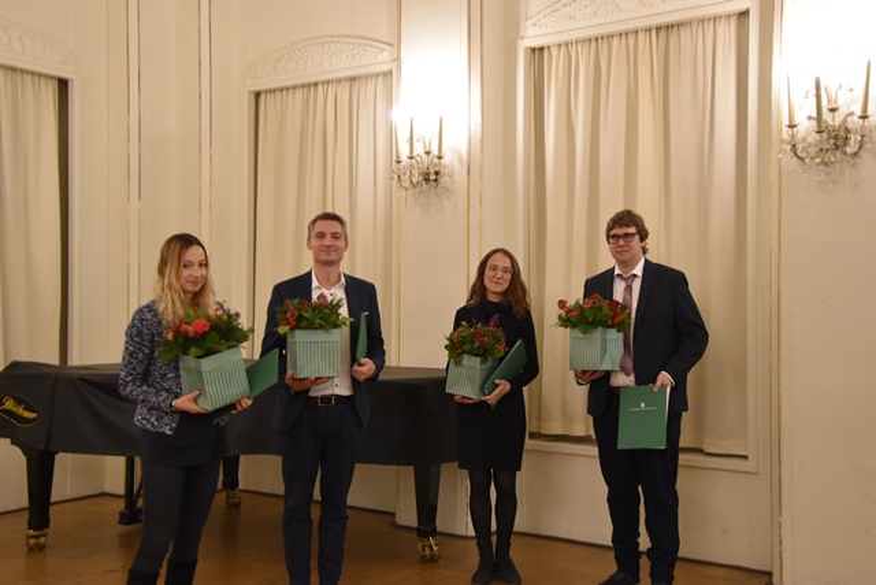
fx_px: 986
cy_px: 292
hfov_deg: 47.9
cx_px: 438
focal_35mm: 40
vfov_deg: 33.0
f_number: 3.5
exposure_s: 1/60
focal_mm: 27
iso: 1600
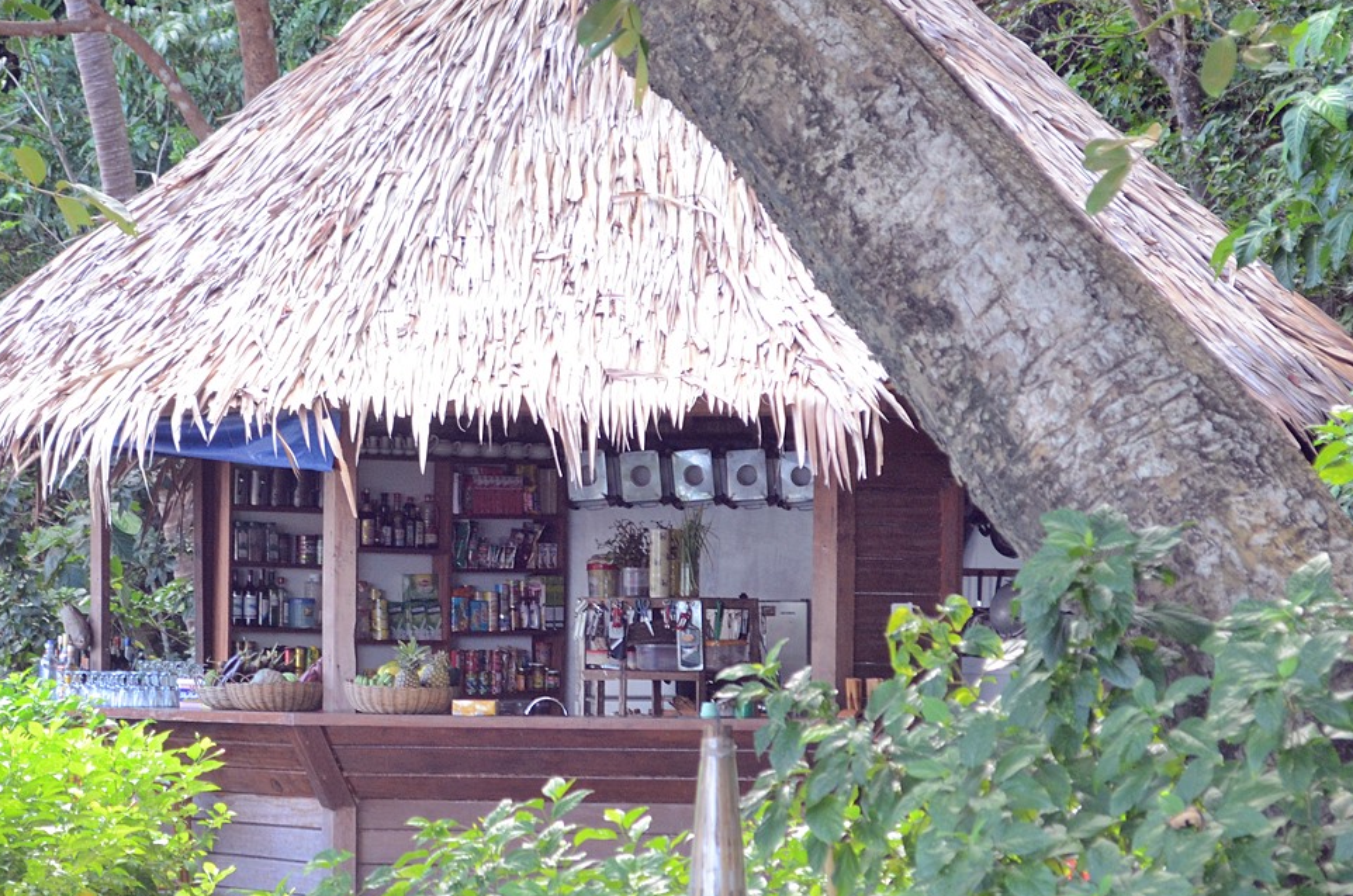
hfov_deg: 14.7
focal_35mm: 140
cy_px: 505
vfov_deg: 9.8
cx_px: 472
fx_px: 5245
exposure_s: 1/60
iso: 560
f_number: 5.6
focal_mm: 55
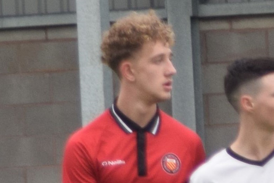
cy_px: 92
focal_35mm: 202
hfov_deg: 10.2
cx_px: 137
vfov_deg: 6.8
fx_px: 1541
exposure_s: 1/250
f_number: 9
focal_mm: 135
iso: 400
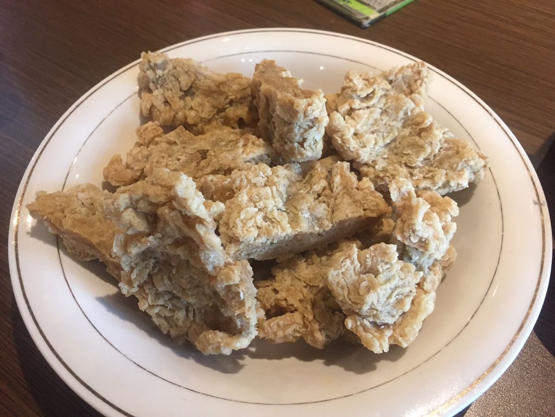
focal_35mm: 29
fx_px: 465
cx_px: 278
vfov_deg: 48.2
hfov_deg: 61.7
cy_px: 208
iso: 250
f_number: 2.2
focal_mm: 4.15
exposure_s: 1/33
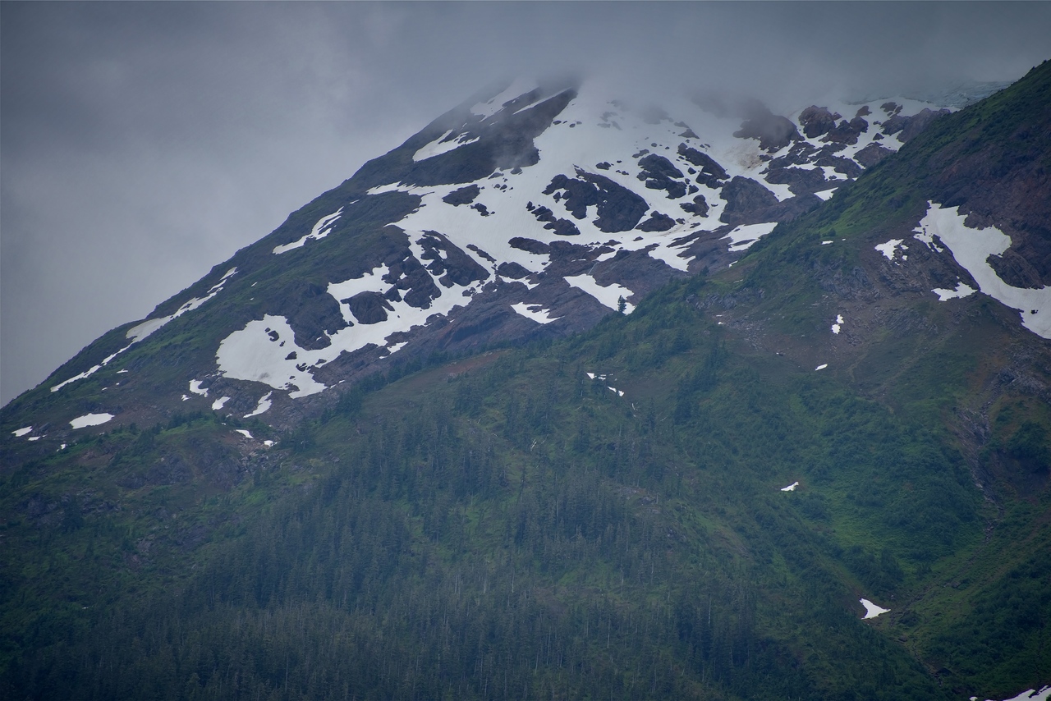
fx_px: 8760
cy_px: 350
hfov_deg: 6.9
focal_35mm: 300
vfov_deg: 4.6
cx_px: 526
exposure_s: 1/640
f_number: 5.6
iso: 200
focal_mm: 300
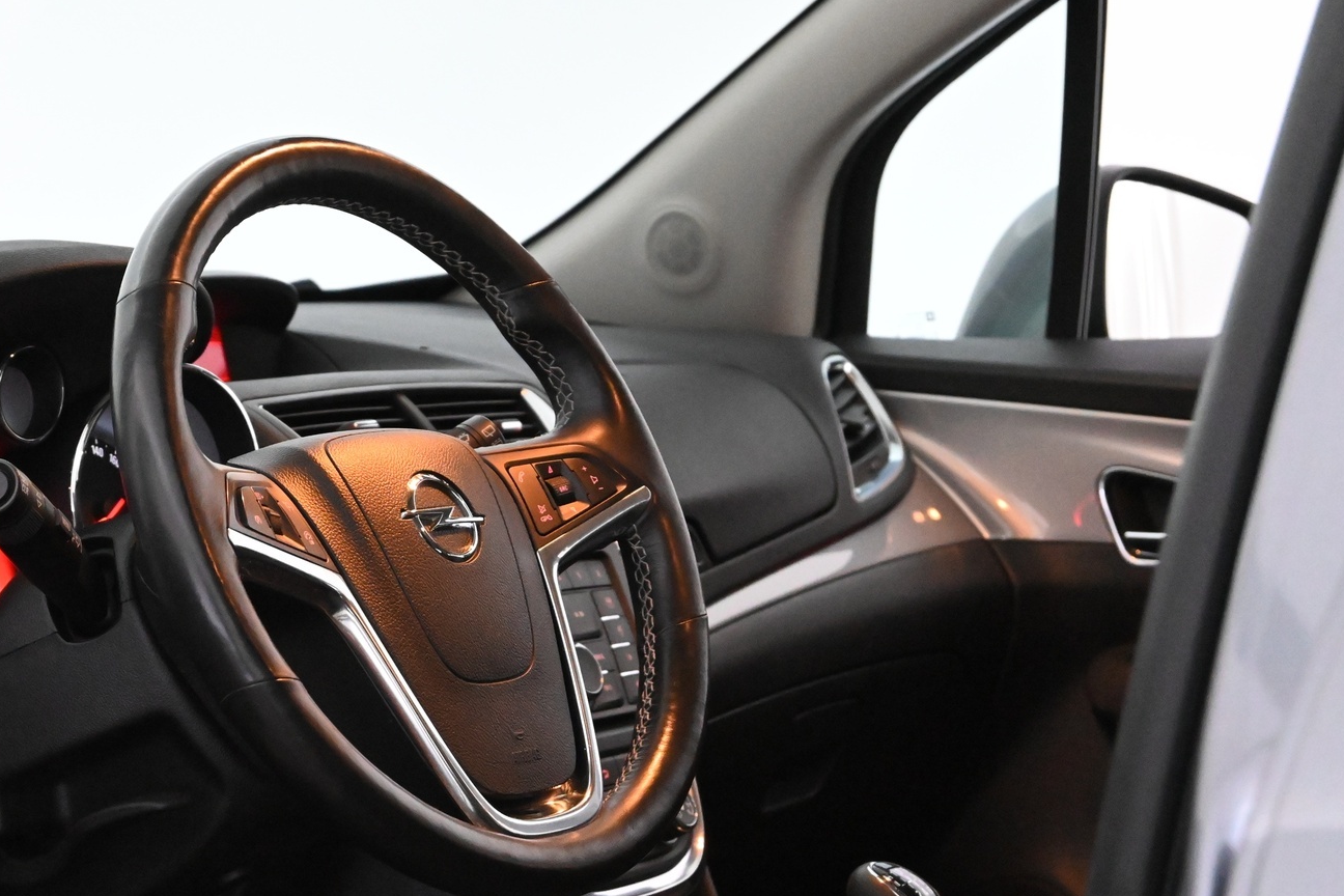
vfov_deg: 15.2
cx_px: 522
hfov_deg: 22.6
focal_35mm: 90
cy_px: 506
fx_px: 3360
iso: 9000
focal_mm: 48
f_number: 6
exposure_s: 1/80
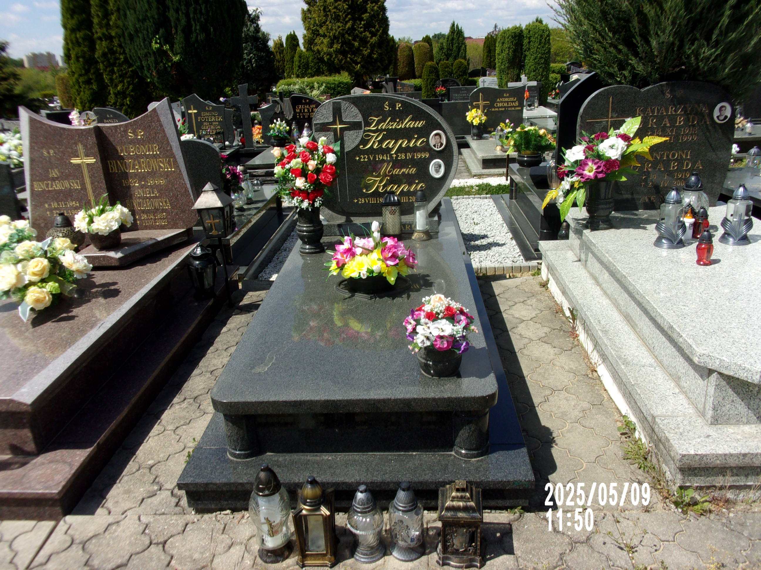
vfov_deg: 49.7
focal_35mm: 28
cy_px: 285
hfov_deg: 63.4
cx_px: 380
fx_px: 616
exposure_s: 1/105
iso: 80
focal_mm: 5.1
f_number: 10.8
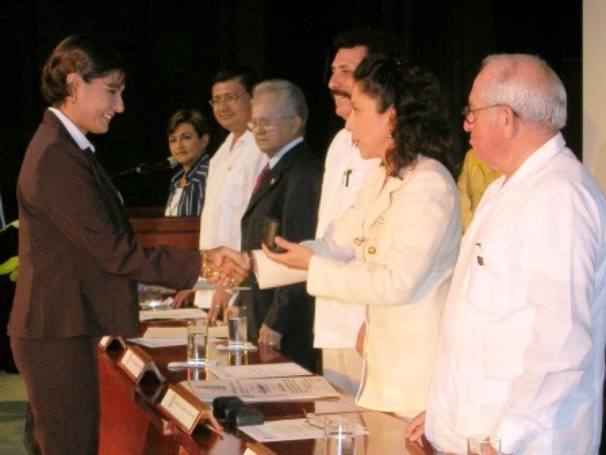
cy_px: 228
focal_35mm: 60
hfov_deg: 32.2
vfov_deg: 24.4
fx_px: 1050
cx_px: 303
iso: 73
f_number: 3.4
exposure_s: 1/60.1
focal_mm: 9.1
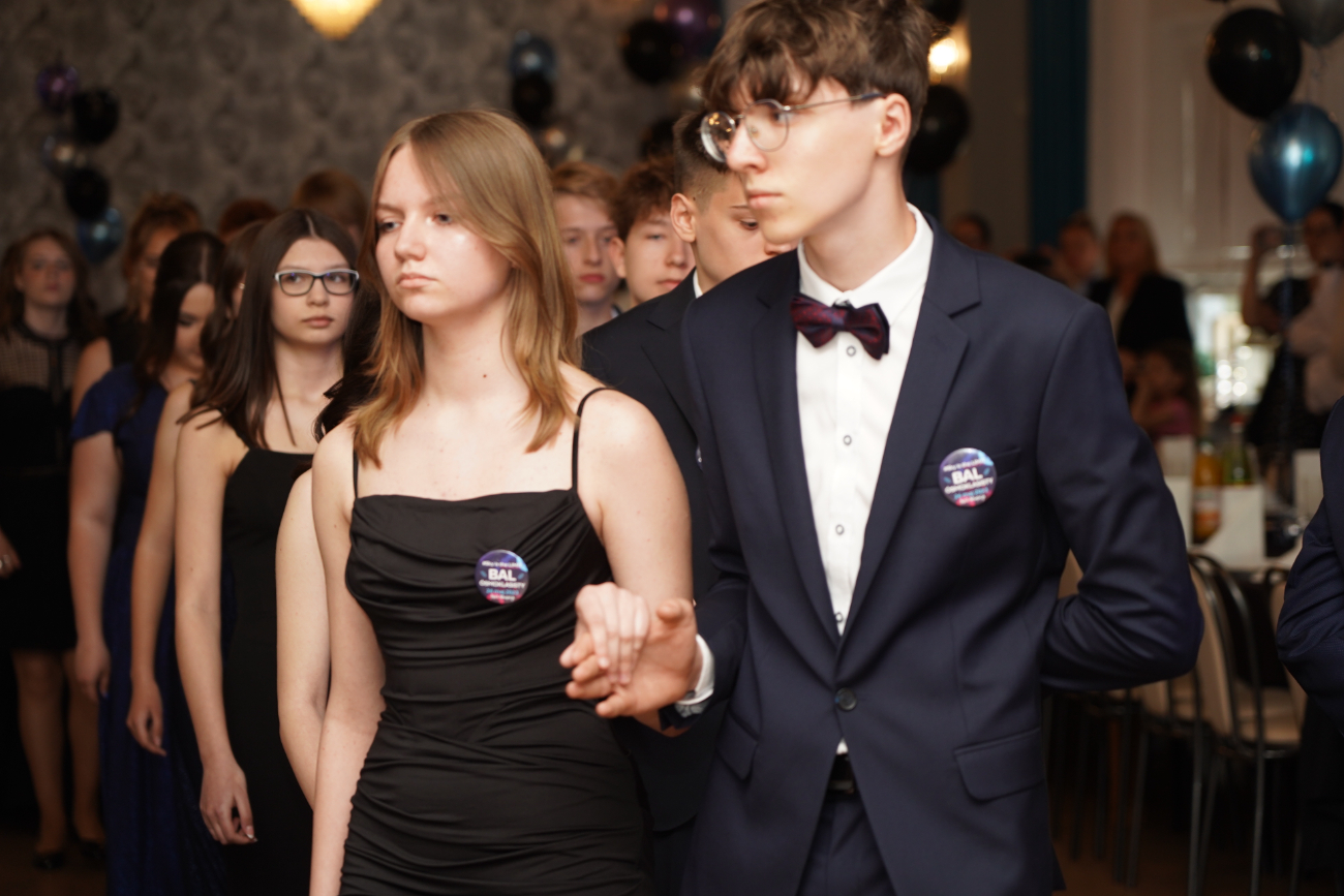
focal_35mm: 105
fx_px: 3920
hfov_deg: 19.5
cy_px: 448
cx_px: 672
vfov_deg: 13.0
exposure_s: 1/100
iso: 640
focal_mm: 105
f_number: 4
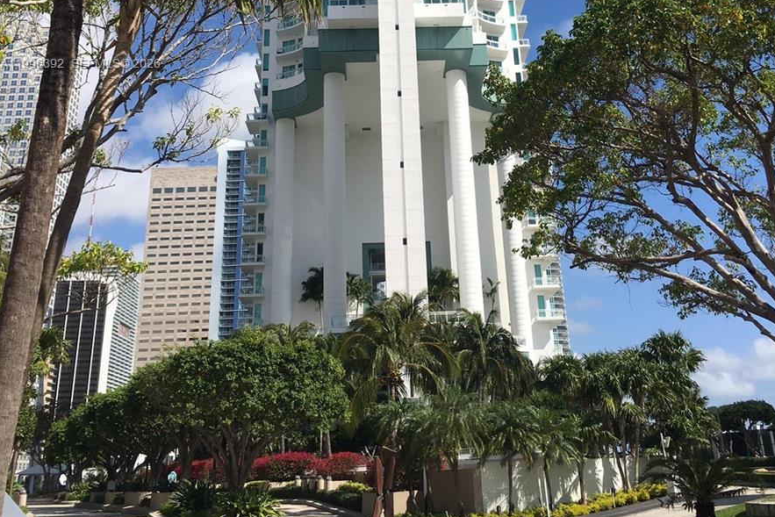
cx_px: 393
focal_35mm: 41
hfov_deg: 47.4
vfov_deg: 31.3
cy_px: 65
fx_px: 883
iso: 25
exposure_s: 1/2564
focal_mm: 4.15
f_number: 2.2
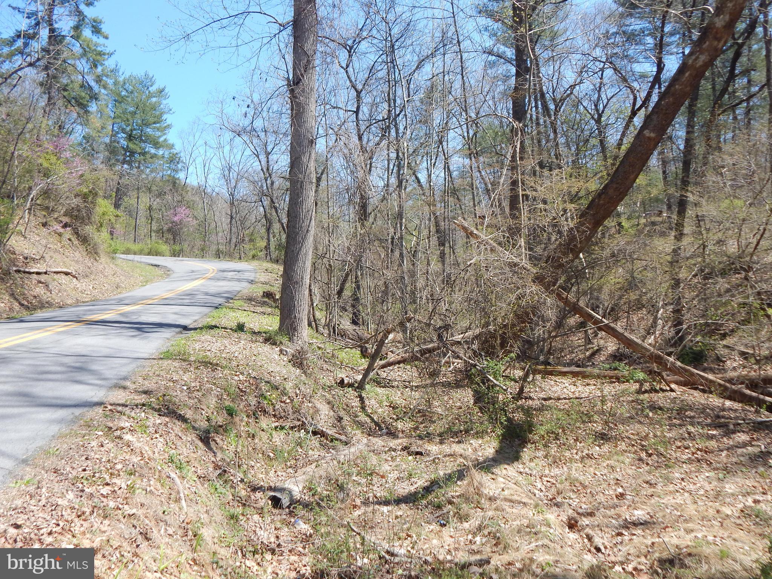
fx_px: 624
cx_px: 386
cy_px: 290
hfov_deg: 63.4
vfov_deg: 49.7
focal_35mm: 28
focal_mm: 5.1
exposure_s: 1/640
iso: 125
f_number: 3.2
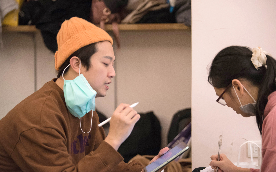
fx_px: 767
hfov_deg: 20.4
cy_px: 87
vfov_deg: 12.8
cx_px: 138
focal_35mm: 102
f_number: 2.8
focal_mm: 100
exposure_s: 1/250
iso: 4000
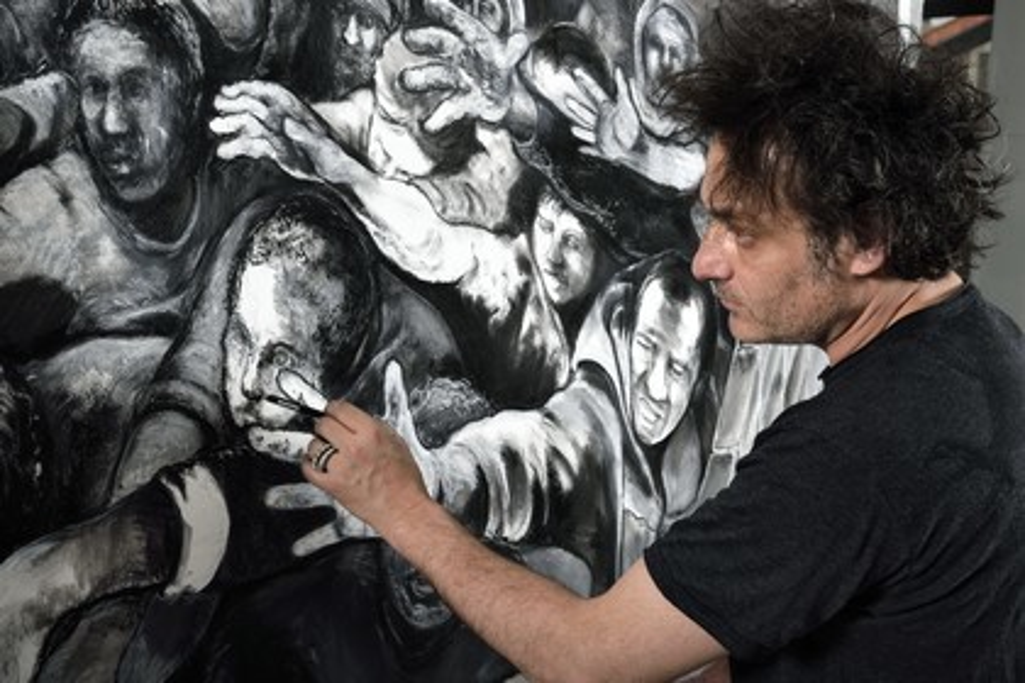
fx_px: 1310
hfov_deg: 42.7
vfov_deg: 29.2
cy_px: 342
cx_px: 512
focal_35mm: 46
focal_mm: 46
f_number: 14
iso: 125
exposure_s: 1/250
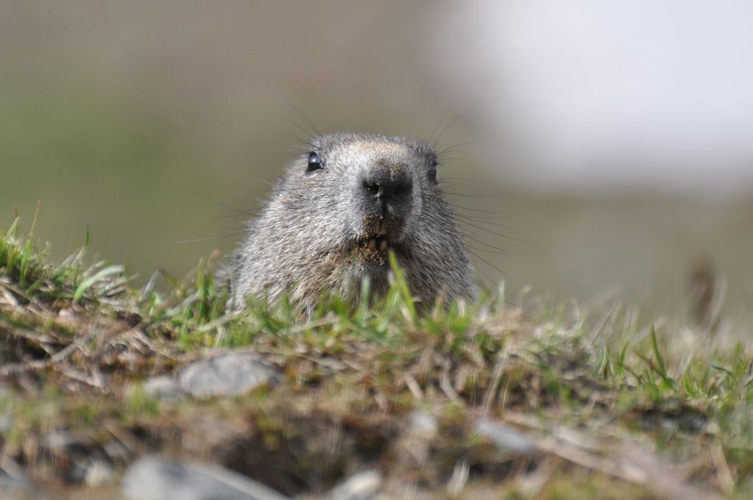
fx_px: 7834
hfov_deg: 5.5
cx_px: 376
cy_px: 250
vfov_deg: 3.7
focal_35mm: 375
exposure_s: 1/1000
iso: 320
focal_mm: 250
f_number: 5.6
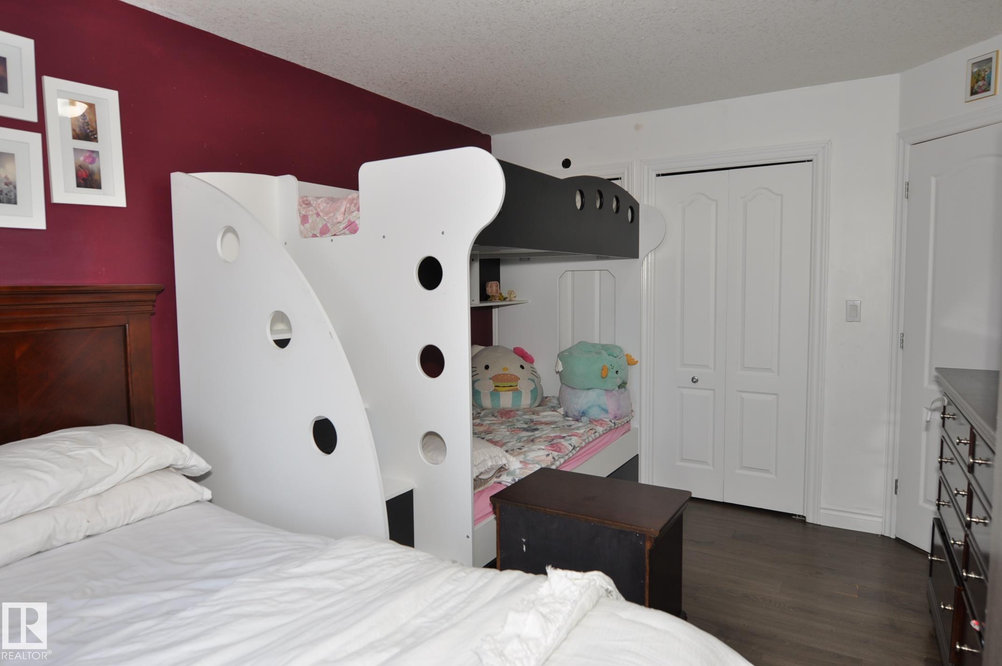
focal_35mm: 22
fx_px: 625
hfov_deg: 77.4
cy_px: 333
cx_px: 501
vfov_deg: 56.0
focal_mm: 15
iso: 200
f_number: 4
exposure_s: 1/60
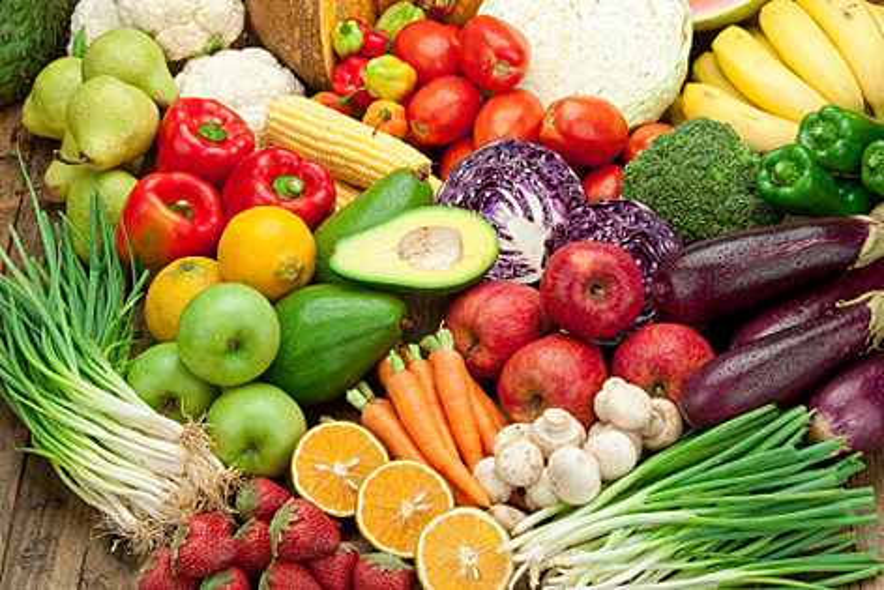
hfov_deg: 20.9
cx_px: 442
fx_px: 2395
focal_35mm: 98
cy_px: 295
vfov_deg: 14.0
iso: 100
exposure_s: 1/60
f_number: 20
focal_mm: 65
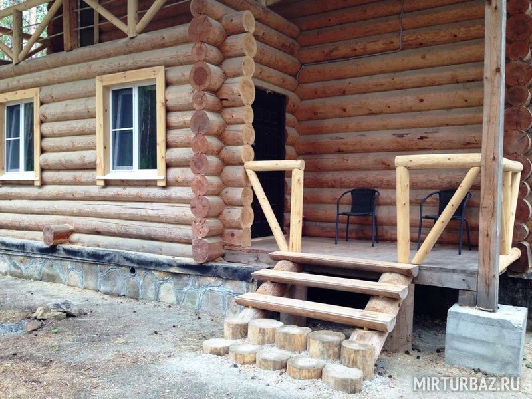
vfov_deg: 42.9
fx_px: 507
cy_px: 200
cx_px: 266
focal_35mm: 33
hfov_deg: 55.4
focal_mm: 4.13
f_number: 2.4
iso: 64
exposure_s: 1/60
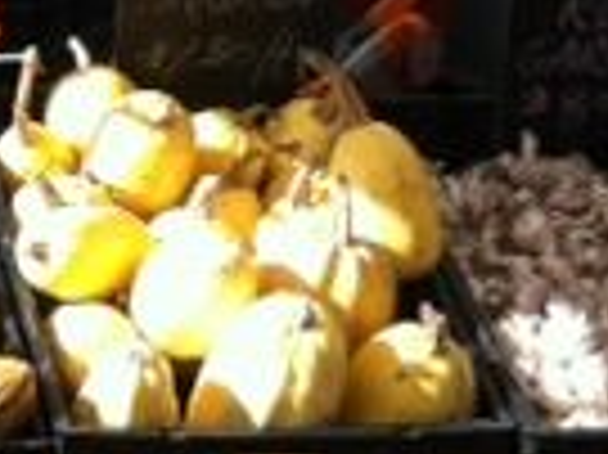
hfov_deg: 11.3
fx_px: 2913
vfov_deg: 8.7
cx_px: -392
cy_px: -193
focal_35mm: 166
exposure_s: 1/476
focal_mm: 3.85
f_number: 2.8
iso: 80
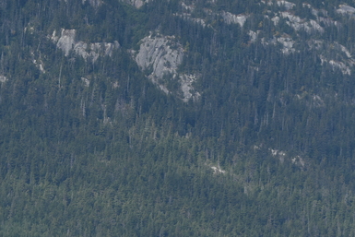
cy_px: -83
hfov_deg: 5.5
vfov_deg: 3.7
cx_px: 68
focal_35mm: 372
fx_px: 3670
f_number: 8
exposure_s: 1/250
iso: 100
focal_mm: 112
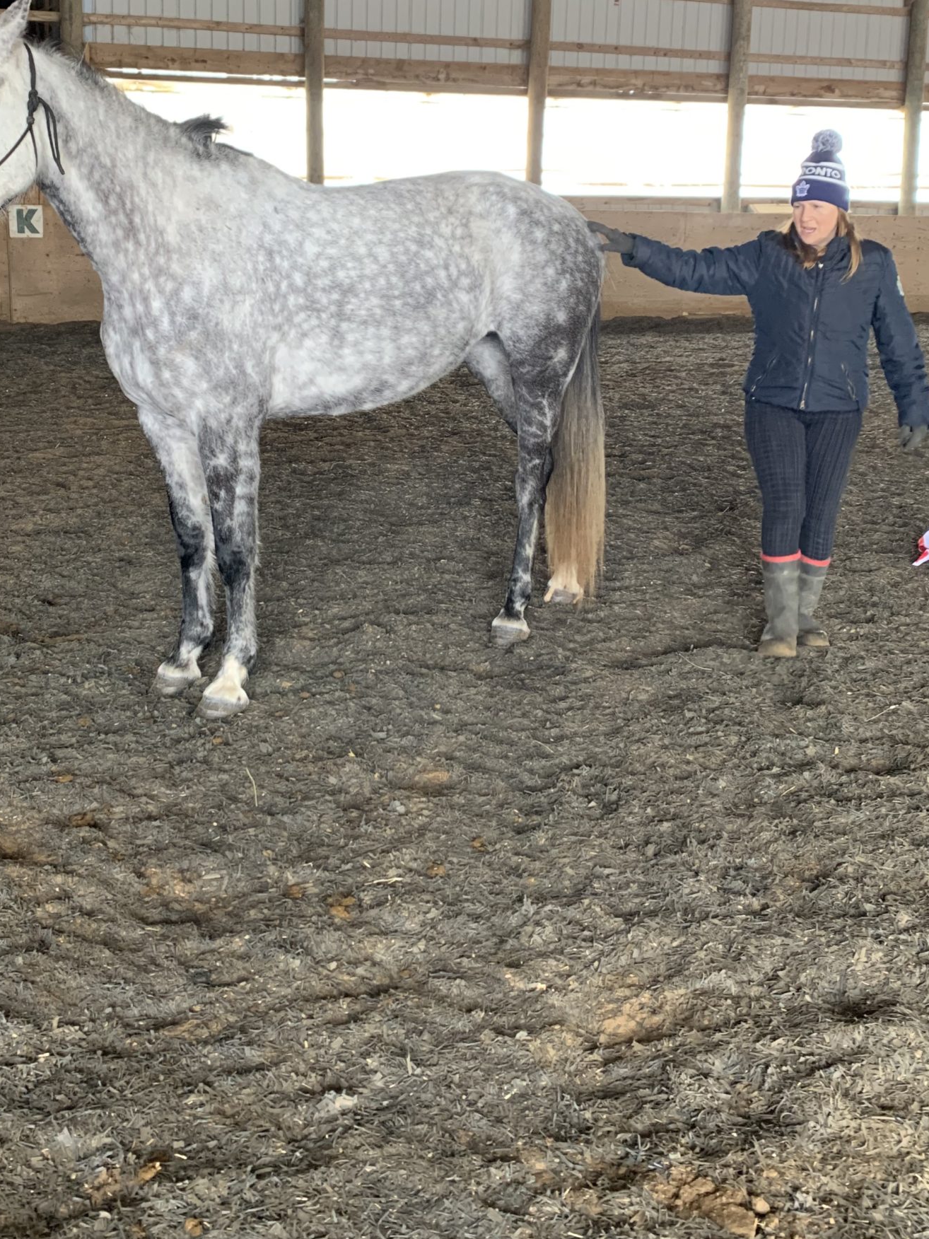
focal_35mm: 38
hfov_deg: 37.5
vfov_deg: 48.2
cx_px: 344
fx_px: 1360
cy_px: 418
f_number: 1.8
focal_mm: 4.25
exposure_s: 1/60
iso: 250
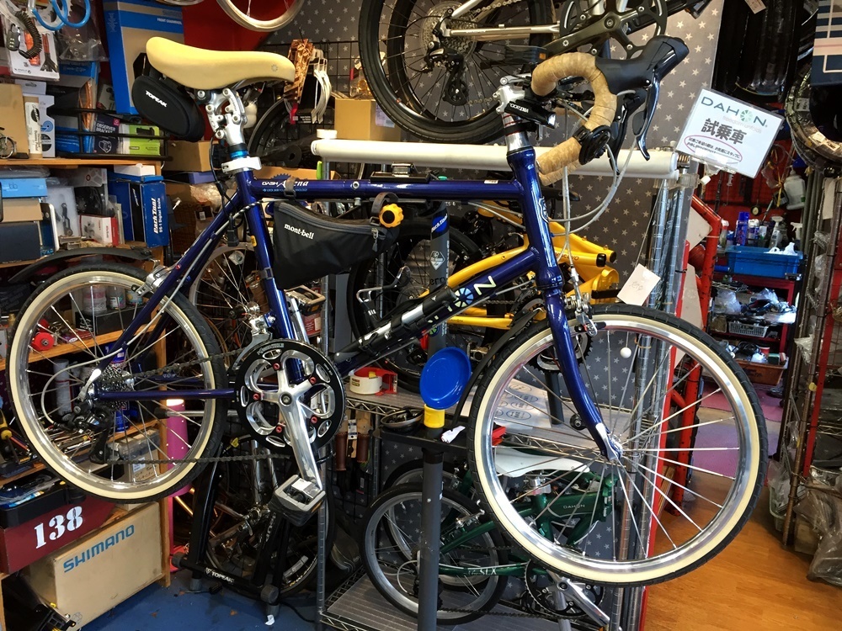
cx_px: 421
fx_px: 705
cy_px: 316
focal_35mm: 29
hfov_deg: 61.7
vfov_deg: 48.2
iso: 64
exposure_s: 1/30
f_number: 2.2
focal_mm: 4.15
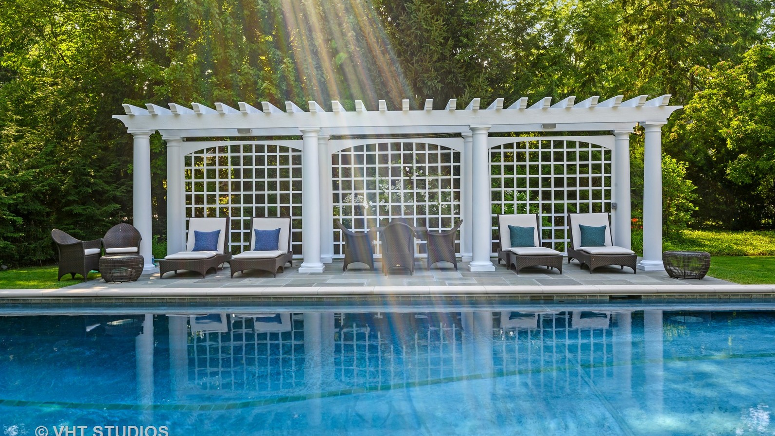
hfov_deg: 61.0
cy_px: 196
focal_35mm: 32
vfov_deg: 36.6
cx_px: 388
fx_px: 657
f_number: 16
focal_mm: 30
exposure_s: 1/8
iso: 200
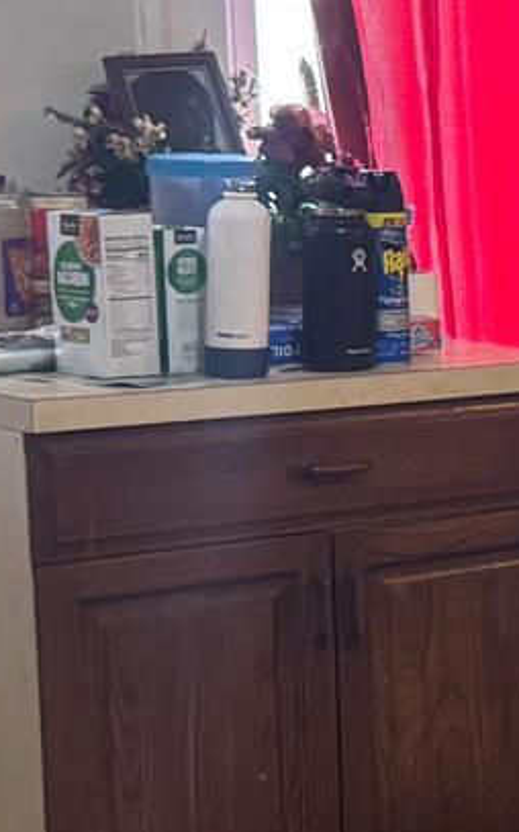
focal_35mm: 128
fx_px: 2900
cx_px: 1152
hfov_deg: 9.4
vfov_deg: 16.3
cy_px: 454
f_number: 1.78
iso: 500
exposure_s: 1/60
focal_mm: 6.76
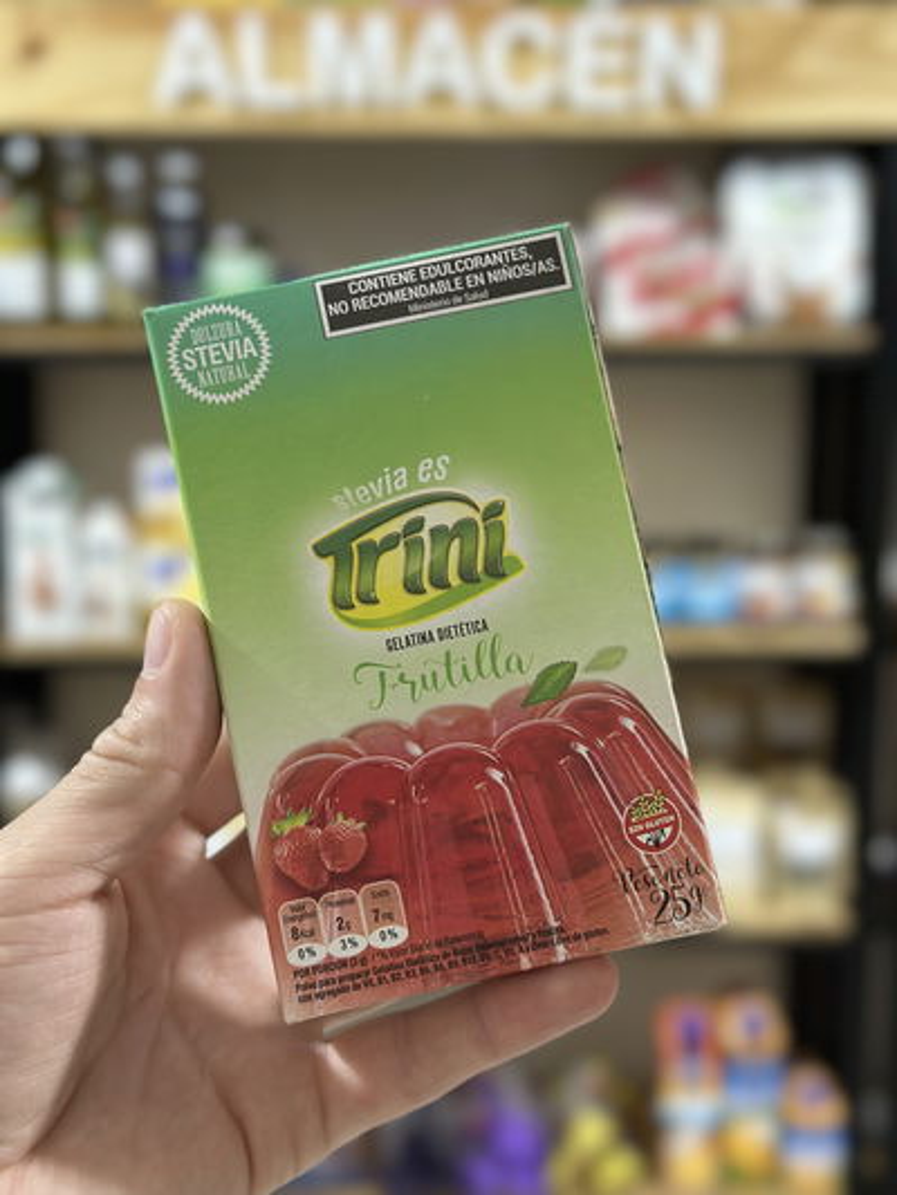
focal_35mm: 48
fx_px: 1658
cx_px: 448
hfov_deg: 30.3
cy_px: 598
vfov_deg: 39.6
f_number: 1.78
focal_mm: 6.86
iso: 320
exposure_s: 1/50
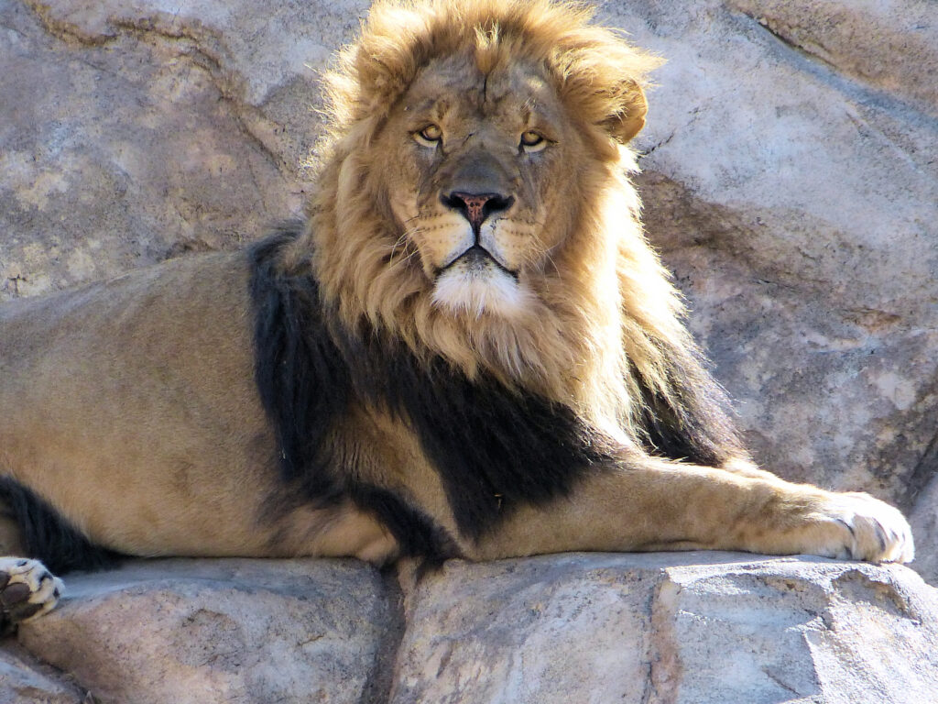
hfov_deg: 3.0
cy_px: 352
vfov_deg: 2.3
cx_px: 469
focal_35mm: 659
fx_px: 17857
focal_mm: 107.9
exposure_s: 1/320
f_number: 5.2
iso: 200
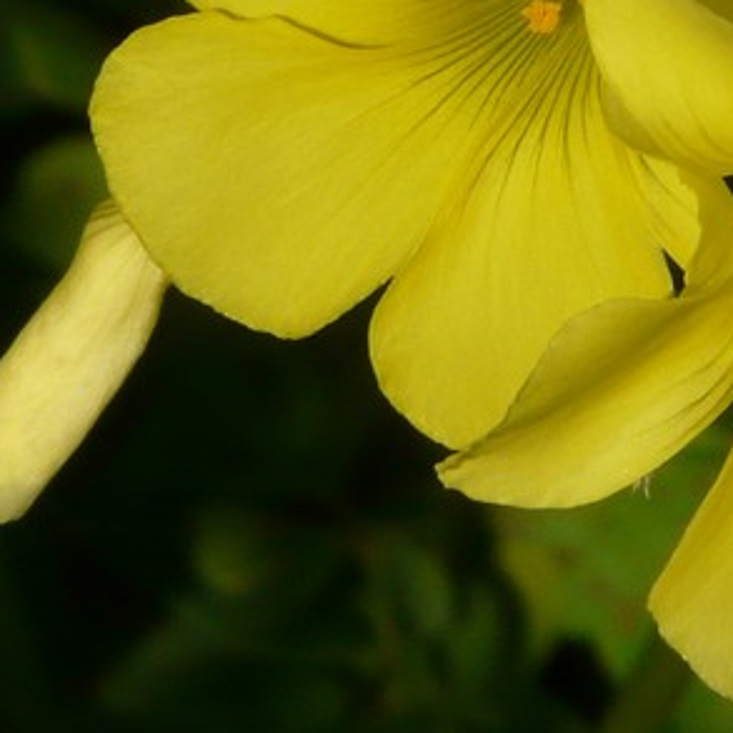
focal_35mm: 1938
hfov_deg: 0.9
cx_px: 668
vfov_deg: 0.9
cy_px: 18
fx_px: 46429
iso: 100
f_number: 8
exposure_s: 1/800
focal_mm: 82.8
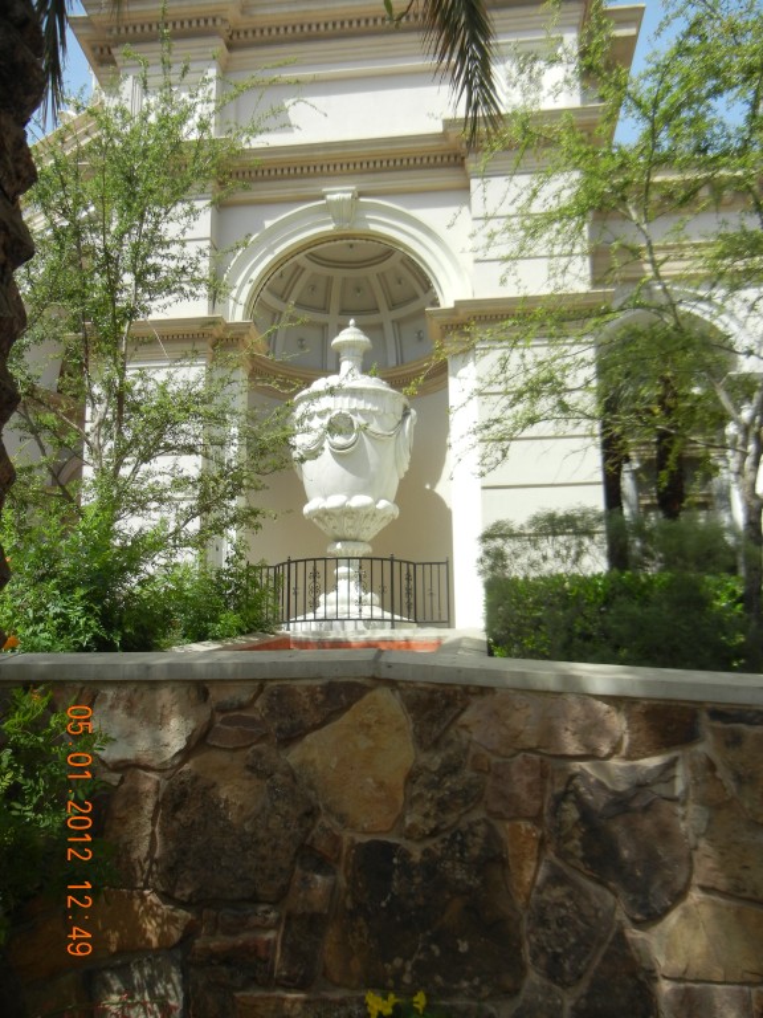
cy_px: 509
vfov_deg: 60.0
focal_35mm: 30
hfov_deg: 46.8
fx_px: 882
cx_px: 382
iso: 160
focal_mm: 5.4
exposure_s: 1/278
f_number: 7
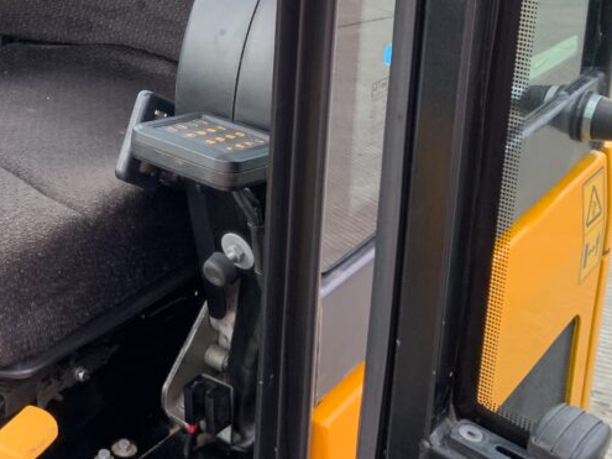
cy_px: 0
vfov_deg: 23.4
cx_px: 115
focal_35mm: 60
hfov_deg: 31.3
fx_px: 1061
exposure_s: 1/122
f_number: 1.8
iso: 20
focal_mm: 3
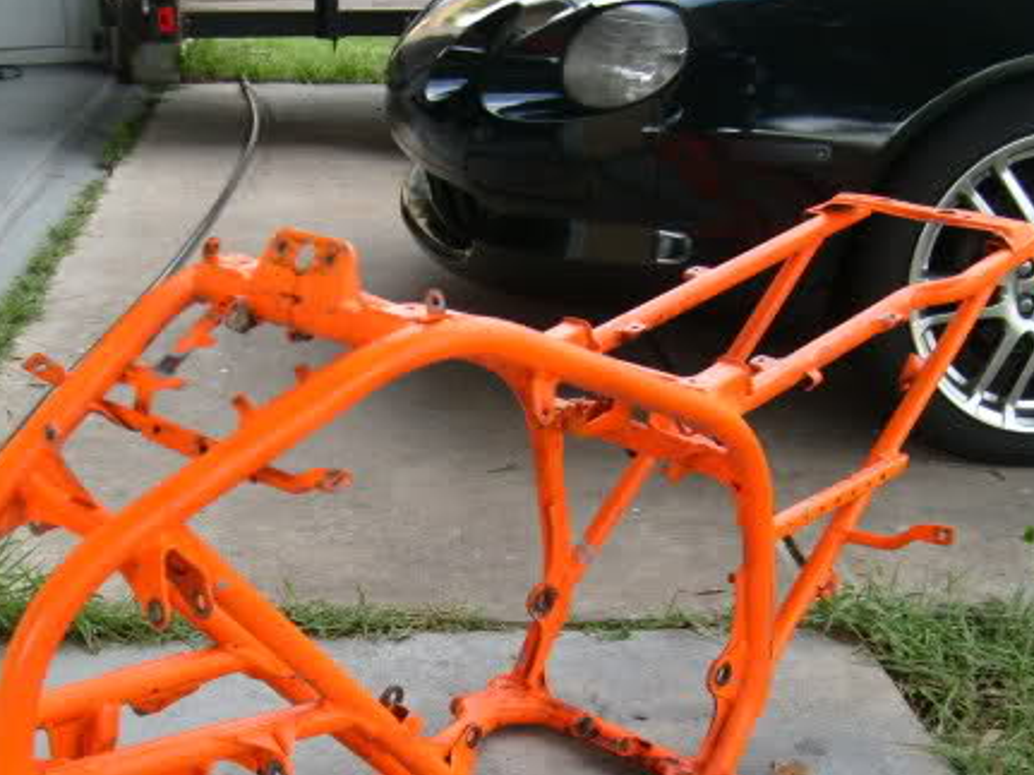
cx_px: 525
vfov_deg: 27.7
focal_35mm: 52
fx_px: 1553
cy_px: 564
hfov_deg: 36.8
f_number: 2.8
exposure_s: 1/90
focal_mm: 5.8
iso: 80
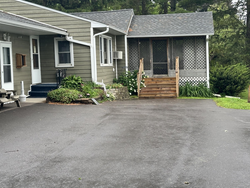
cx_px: 104
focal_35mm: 60
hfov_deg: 32.1
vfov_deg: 24.4
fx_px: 433
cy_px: 72
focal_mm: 6.86
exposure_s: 1/267
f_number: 1.78
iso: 64
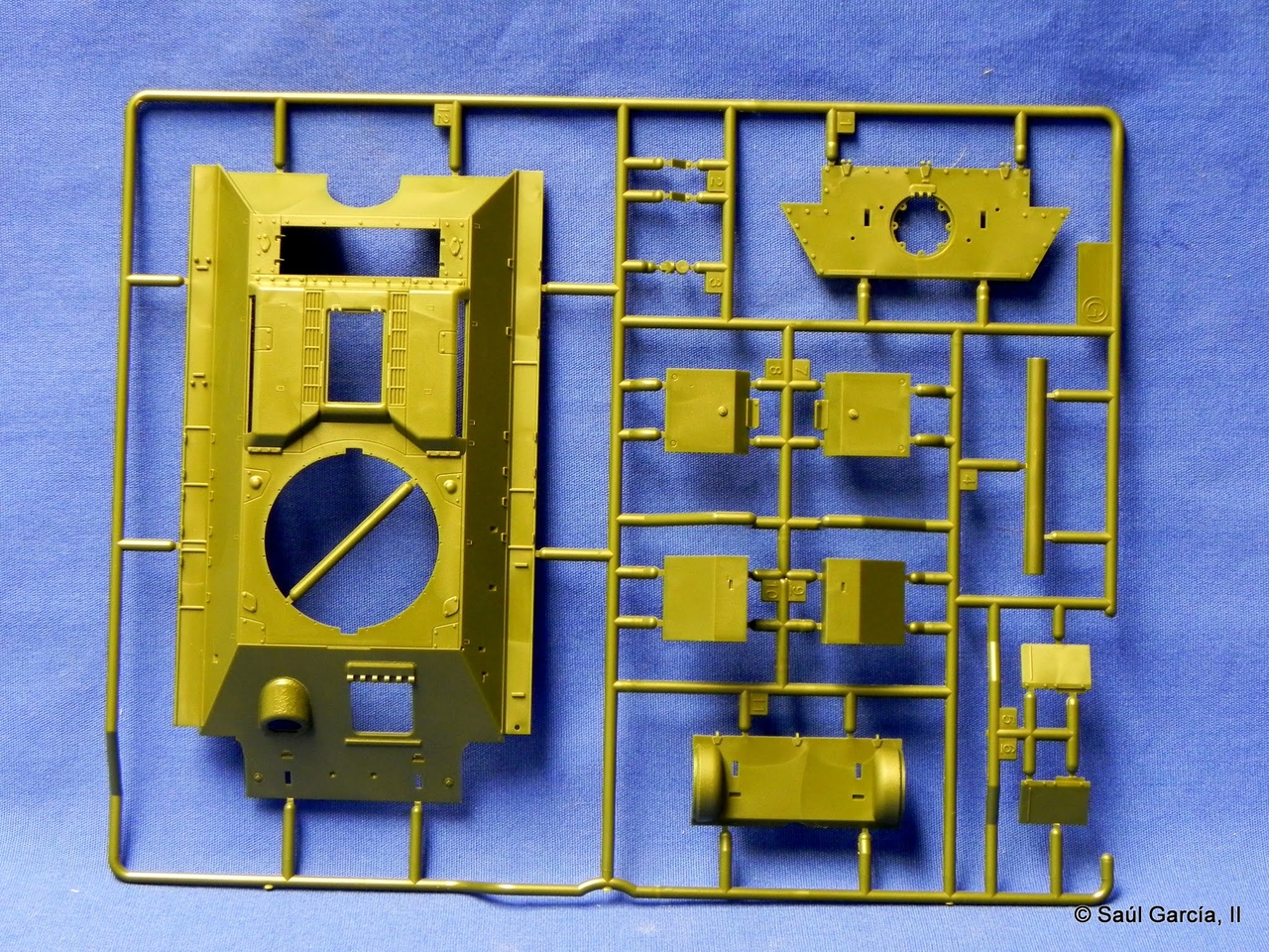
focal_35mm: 75
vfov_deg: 19.6
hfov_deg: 26.0
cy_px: 476
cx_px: 634
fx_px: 2749
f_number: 4
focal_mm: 13.4
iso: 400
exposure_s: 1/7.1
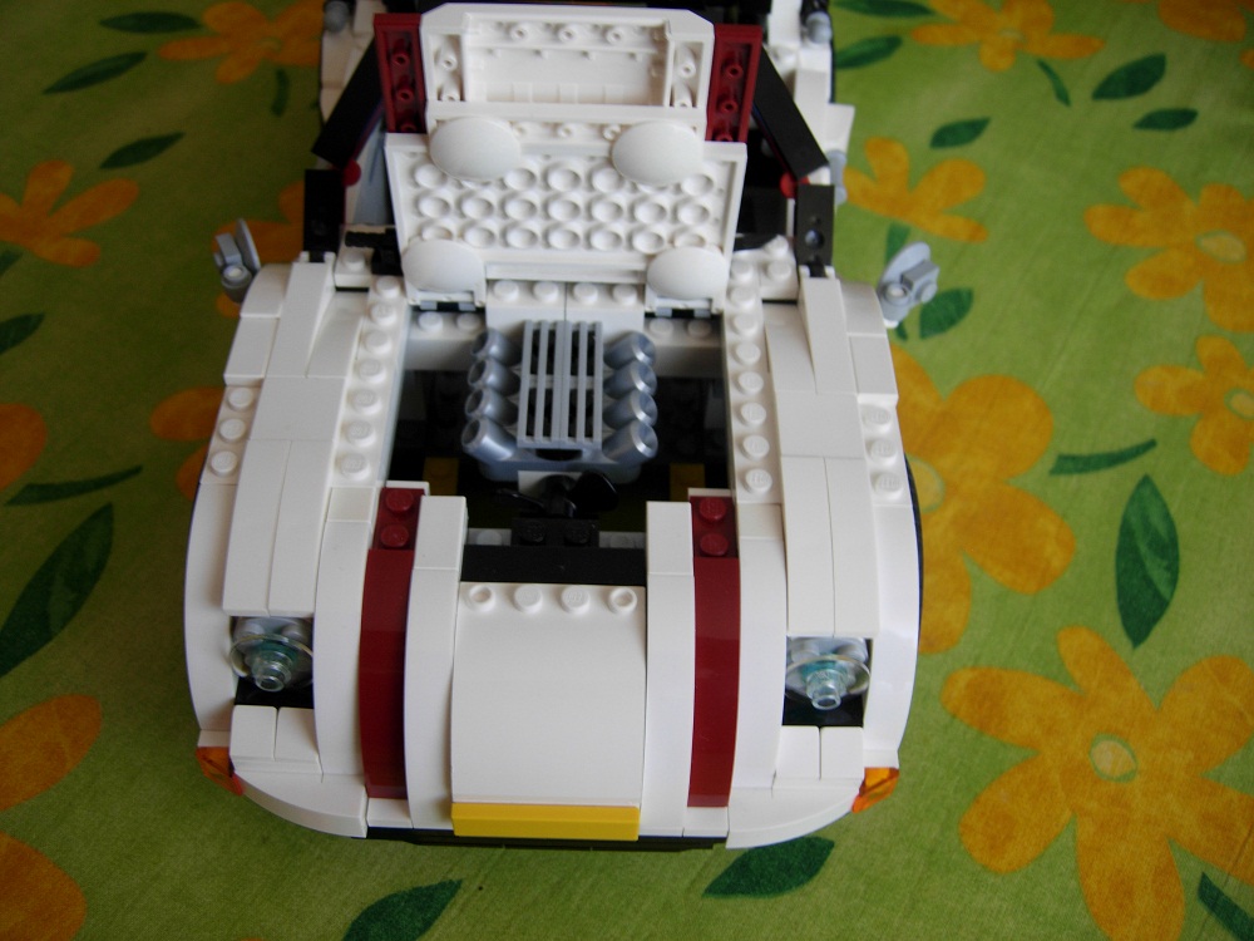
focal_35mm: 36
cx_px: 627
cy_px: 470
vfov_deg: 39.7
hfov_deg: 51.4
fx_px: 1304
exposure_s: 1/18.4
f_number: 2.7
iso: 50
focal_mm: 7.5
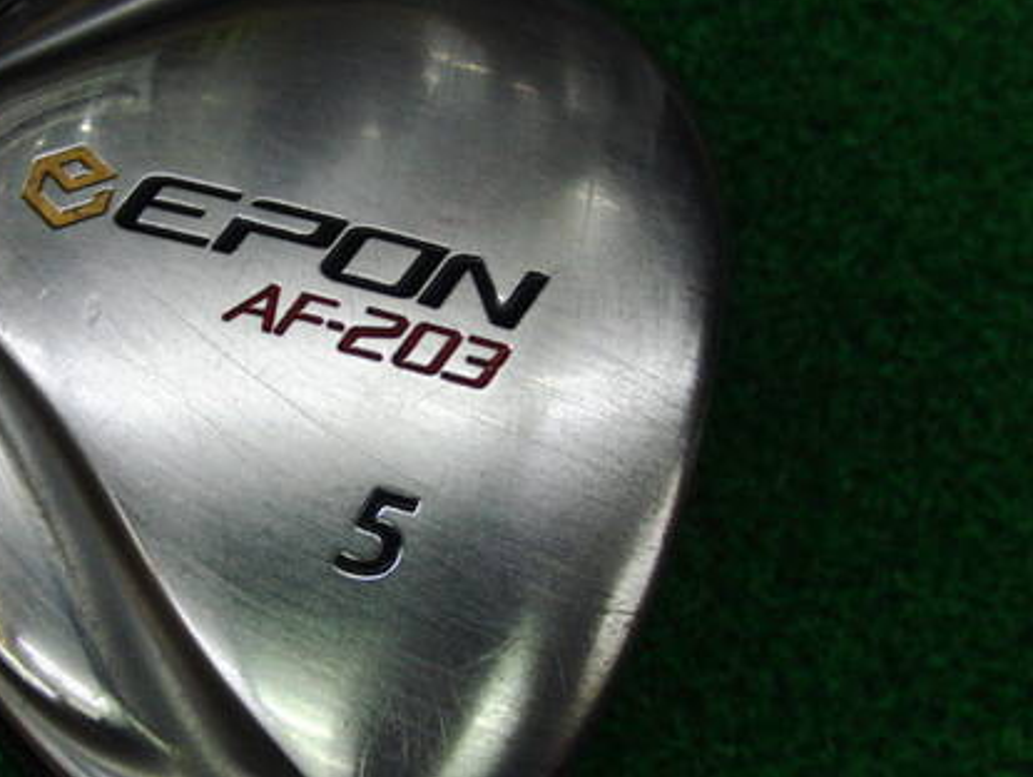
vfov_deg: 25.7
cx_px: 361
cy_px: 379
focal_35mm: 57
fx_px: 1702
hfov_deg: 33.5
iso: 200
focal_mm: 6.42
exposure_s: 1/80
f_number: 3.6
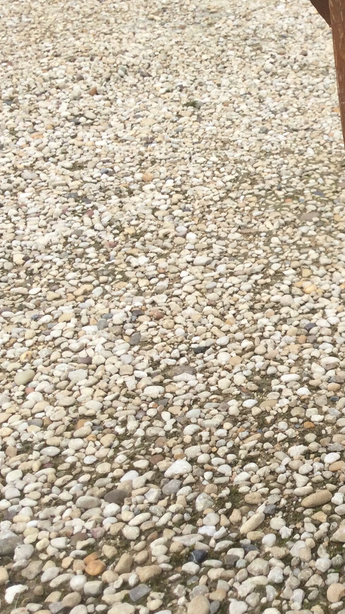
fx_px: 1025
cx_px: 461
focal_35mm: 63
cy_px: 326
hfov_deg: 17.8
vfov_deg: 33.3
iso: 25
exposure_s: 1/590
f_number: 2.4
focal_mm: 3.3
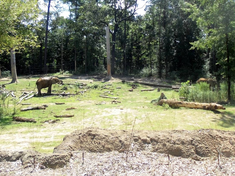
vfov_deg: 37.6
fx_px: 258
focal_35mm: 38
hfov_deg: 49.0
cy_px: 71
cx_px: 123
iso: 80
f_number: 3.5
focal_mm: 4.6
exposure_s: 1/320
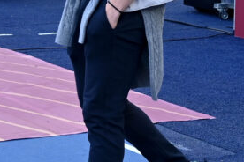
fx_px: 779
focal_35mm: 115
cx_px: 378
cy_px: -10
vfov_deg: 11.8
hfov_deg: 16.1
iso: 500
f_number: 4
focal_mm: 31
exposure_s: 1/500
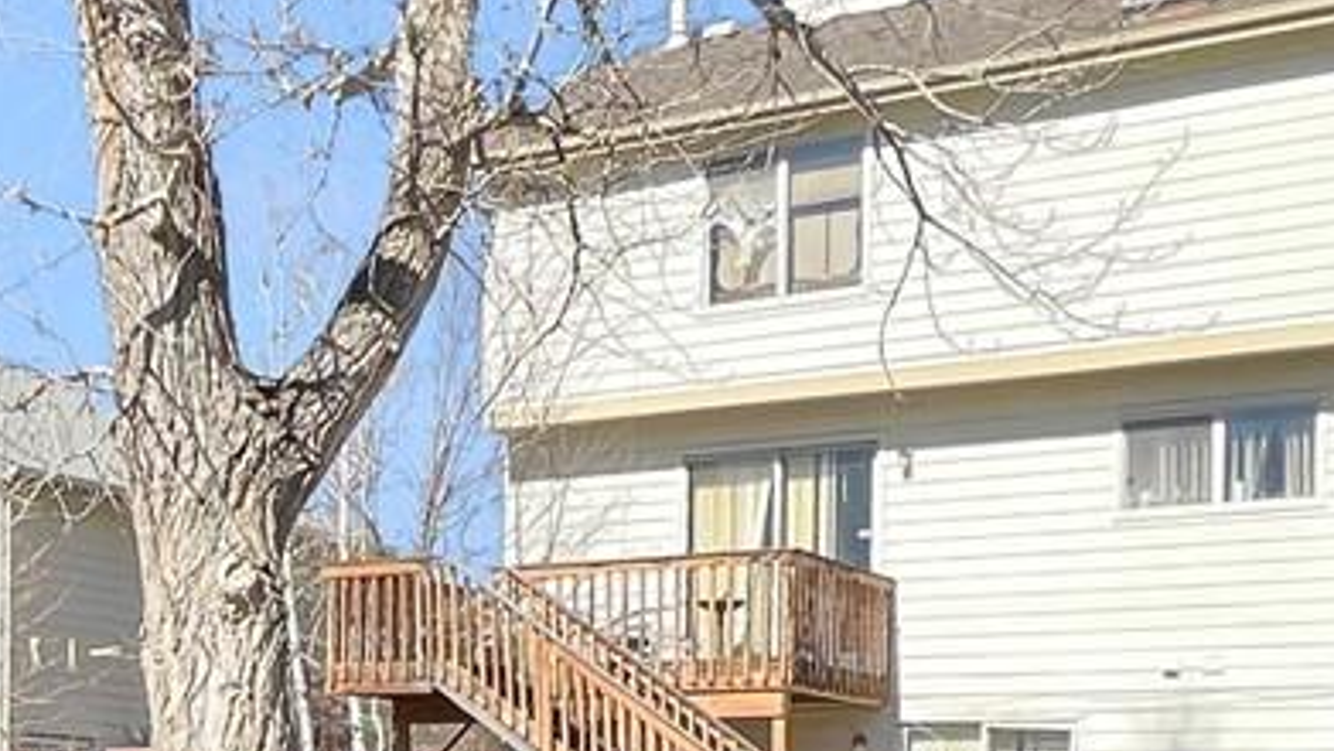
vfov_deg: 16.6
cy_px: 1430
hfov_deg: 30.8
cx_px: -242
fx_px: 2052
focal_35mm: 58
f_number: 1.8
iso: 32
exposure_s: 1/919
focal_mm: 1.57
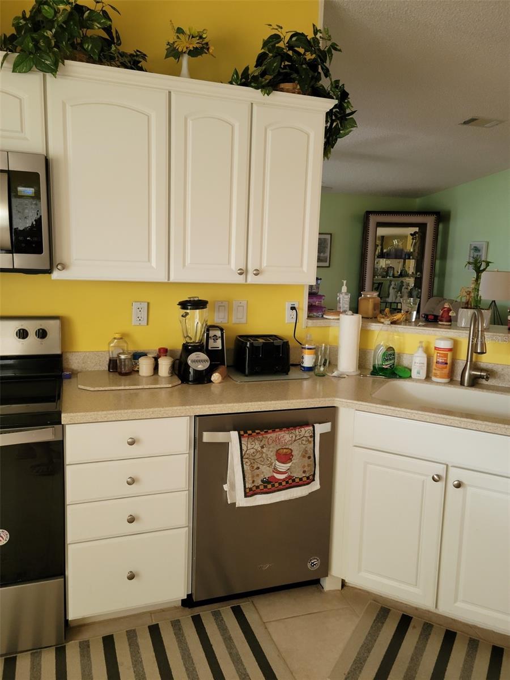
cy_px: 340
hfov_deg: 49.7
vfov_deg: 63.4
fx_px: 550
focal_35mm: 28
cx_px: 255
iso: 250
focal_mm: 5.9
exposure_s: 1/39
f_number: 2
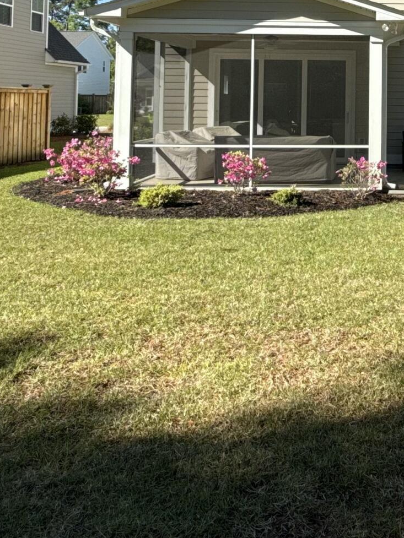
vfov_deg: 41.0
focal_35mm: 43
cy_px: 70
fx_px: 669
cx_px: 407
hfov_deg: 31.1
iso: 50
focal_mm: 2.22
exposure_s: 1/1464
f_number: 2.2
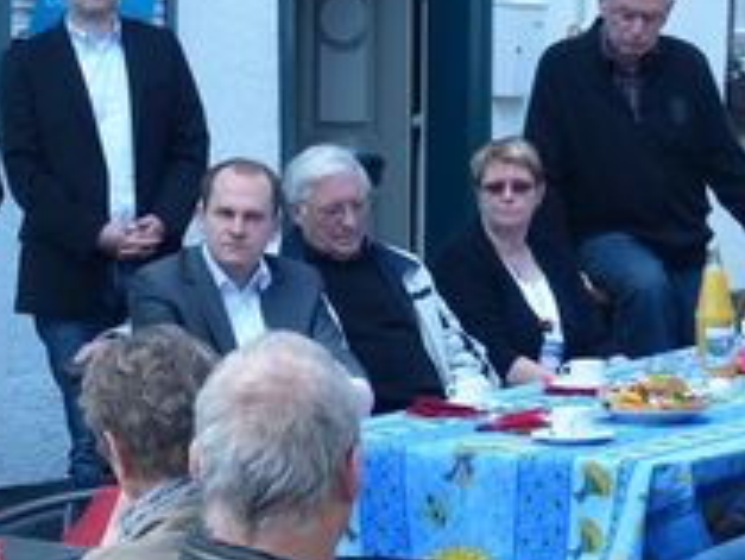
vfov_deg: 11.1
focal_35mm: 134
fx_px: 2886
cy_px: 225
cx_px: 150
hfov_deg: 14.6
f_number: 2.8
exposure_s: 1/125
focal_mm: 11.9
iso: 100
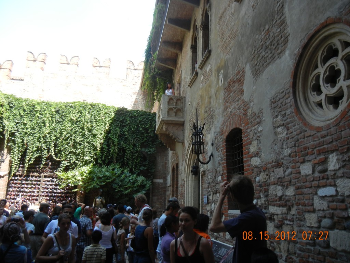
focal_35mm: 30
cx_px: 175
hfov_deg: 60.0
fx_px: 303
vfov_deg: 46.8
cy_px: 132
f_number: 3.5
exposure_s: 1/232
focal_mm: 5.4
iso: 160
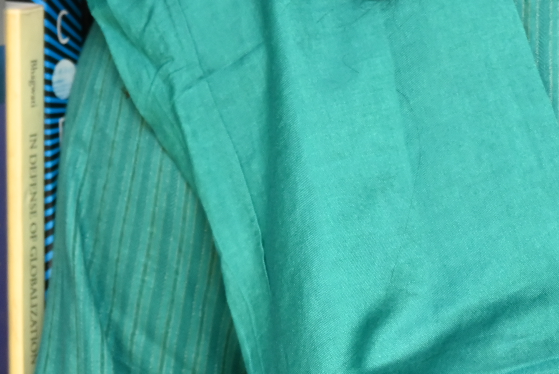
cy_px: -213
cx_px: 584
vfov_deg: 6.9
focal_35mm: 195
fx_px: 3030
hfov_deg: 10.4
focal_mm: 58
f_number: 5.6
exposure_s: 1/60
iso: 1250
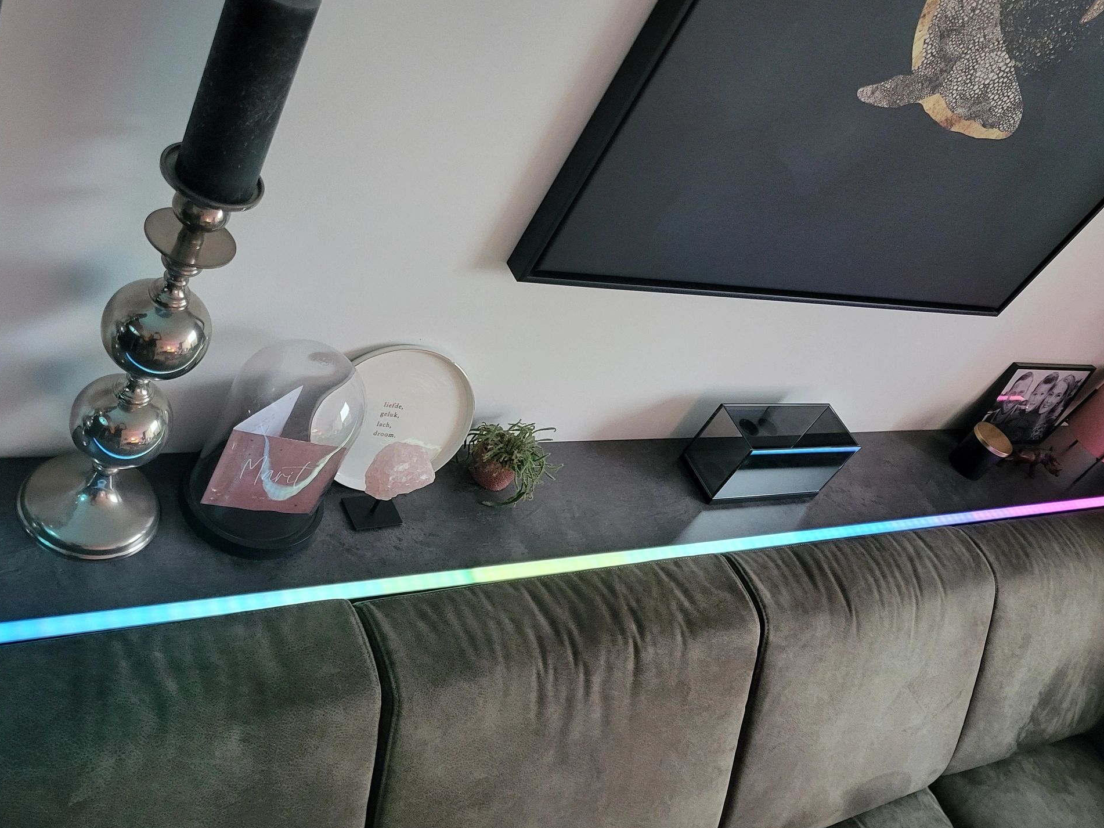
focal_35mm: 35
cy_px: 408
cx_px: 596
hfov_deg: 52.6
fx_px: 1116
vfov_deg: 40.7
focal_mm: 5.4
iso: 500
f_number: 1.8
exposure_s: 1/25
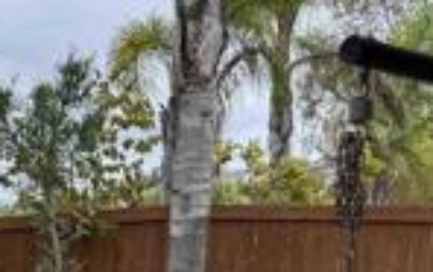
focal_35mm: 110
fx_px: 1300
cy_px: 424
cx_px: -208
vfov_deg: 11.4
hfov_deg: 17.2
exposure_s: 1/1076
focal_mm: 6.76
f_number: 1.78
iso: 80
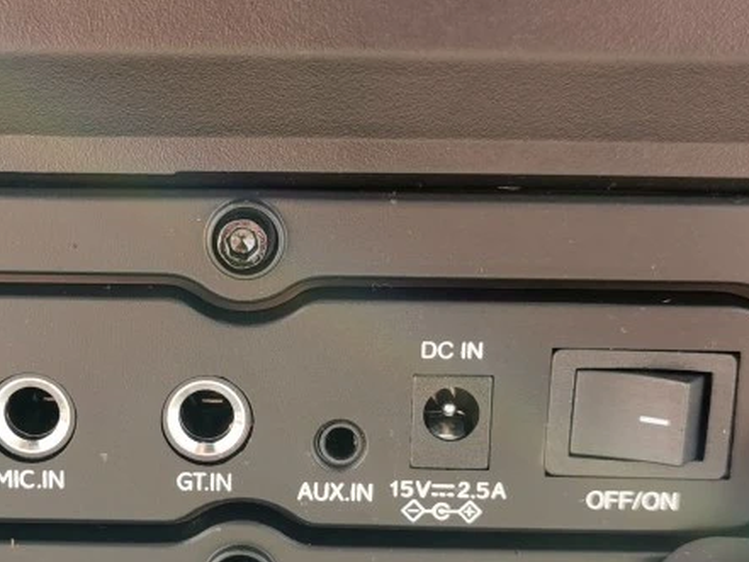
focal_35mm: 78
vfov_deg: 18.8
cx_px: 189
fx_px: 1688
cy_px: 409
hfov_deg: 24.7
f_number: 1.6
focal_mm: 5.56
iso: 50
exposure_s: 1/276
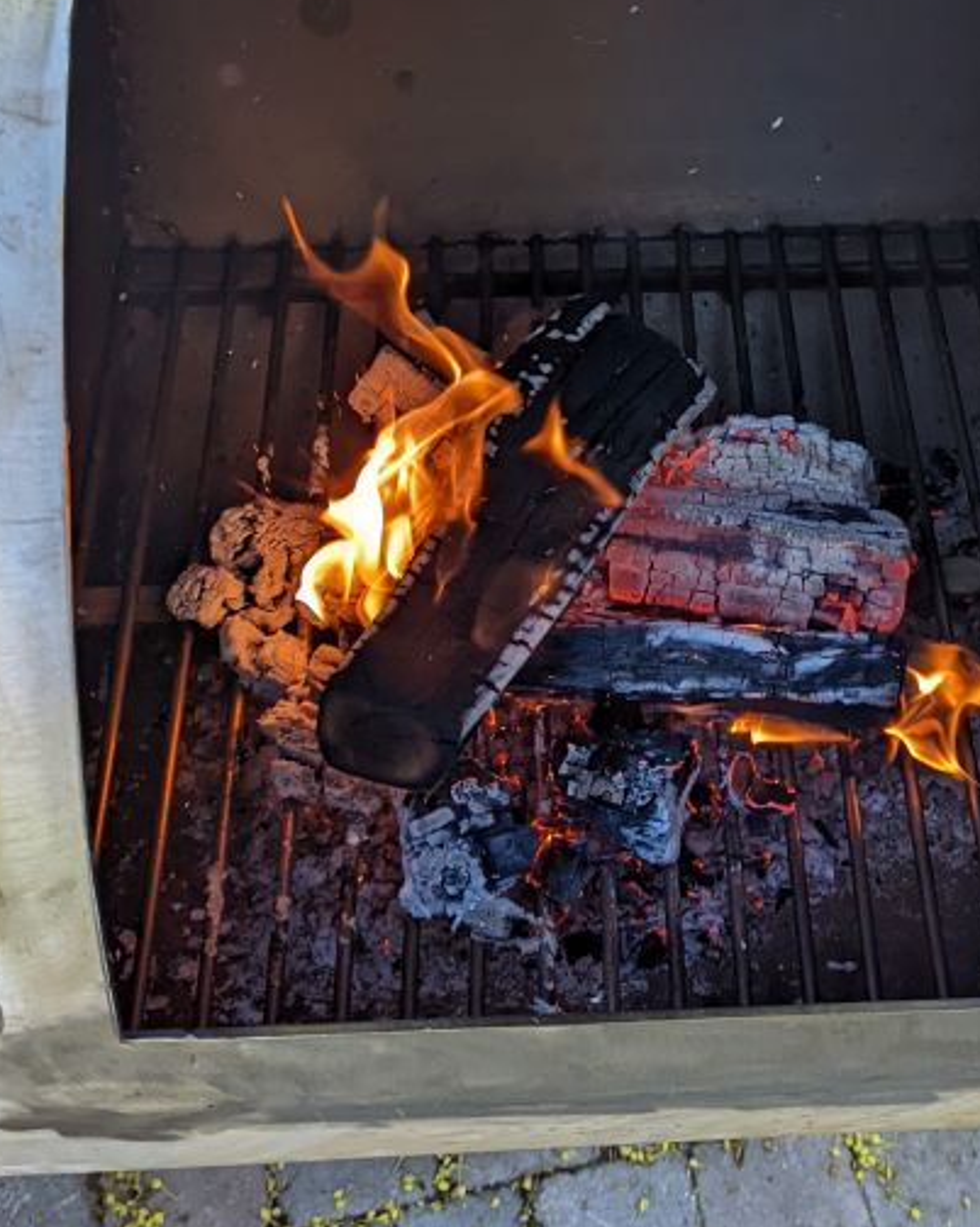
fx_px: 2032
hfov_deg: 27.0
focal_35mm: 56
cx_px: 656
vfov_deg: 32.1
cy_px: 137
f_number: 1.85
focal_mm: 6.81
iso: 156
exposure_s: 1/447
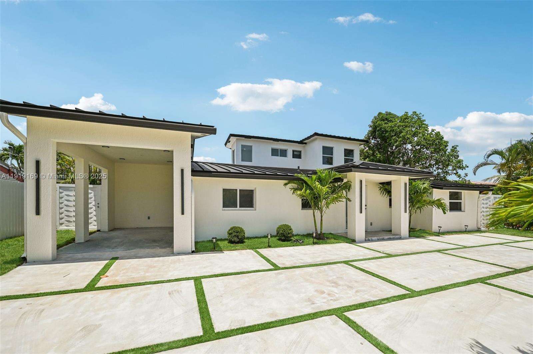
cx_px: 266
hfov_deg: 104.3
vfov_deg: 81.1
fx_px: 207
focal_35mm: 14
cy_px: 177
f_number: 2.8
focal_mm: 14
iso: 100
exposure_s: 1/5000
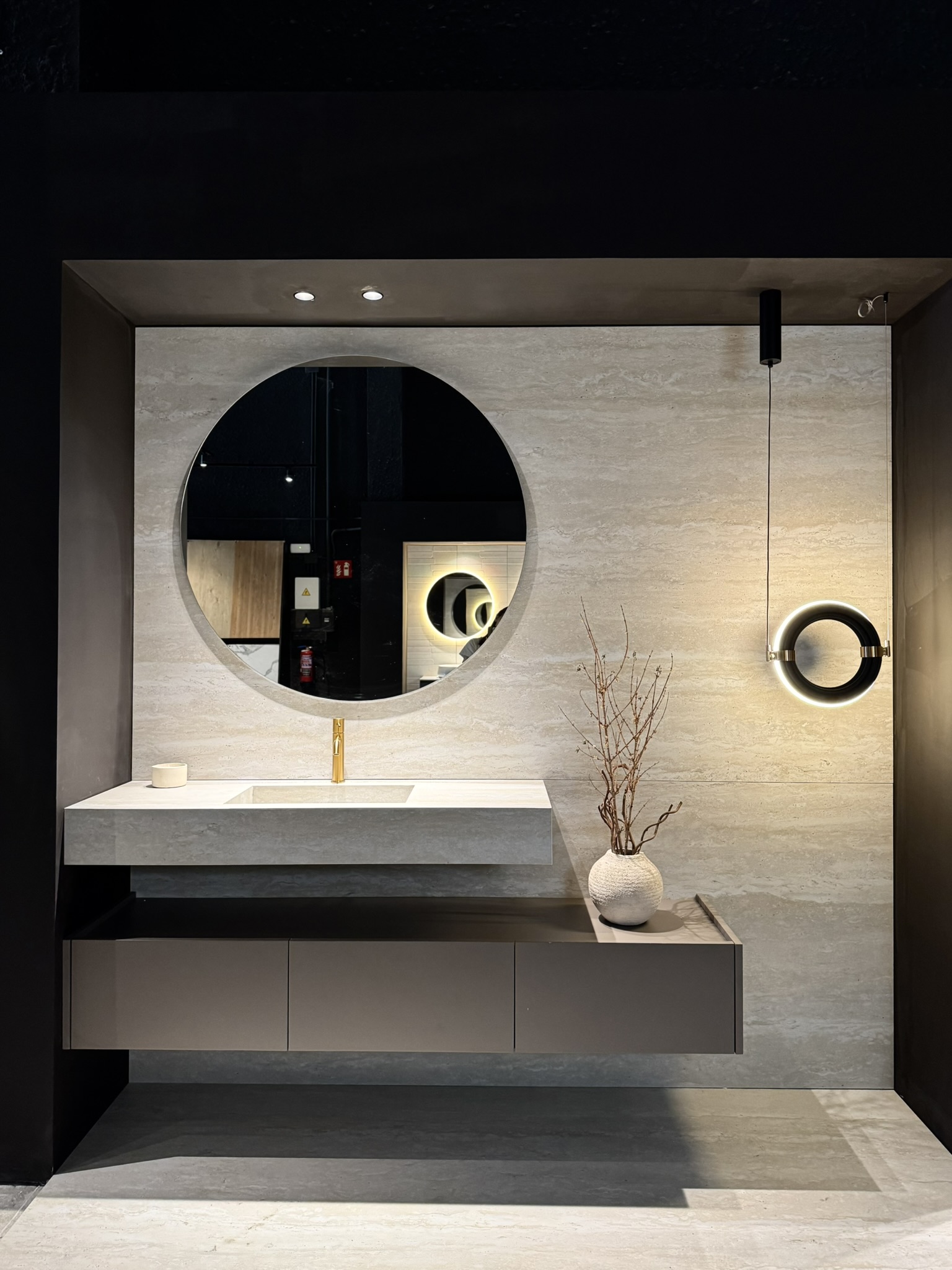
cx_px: 476
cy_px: 635
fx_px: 880
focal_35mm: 24
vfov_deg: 71.6
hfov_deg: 56.8
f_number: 1.78
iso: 320
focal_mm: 6.76
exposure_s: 1/50
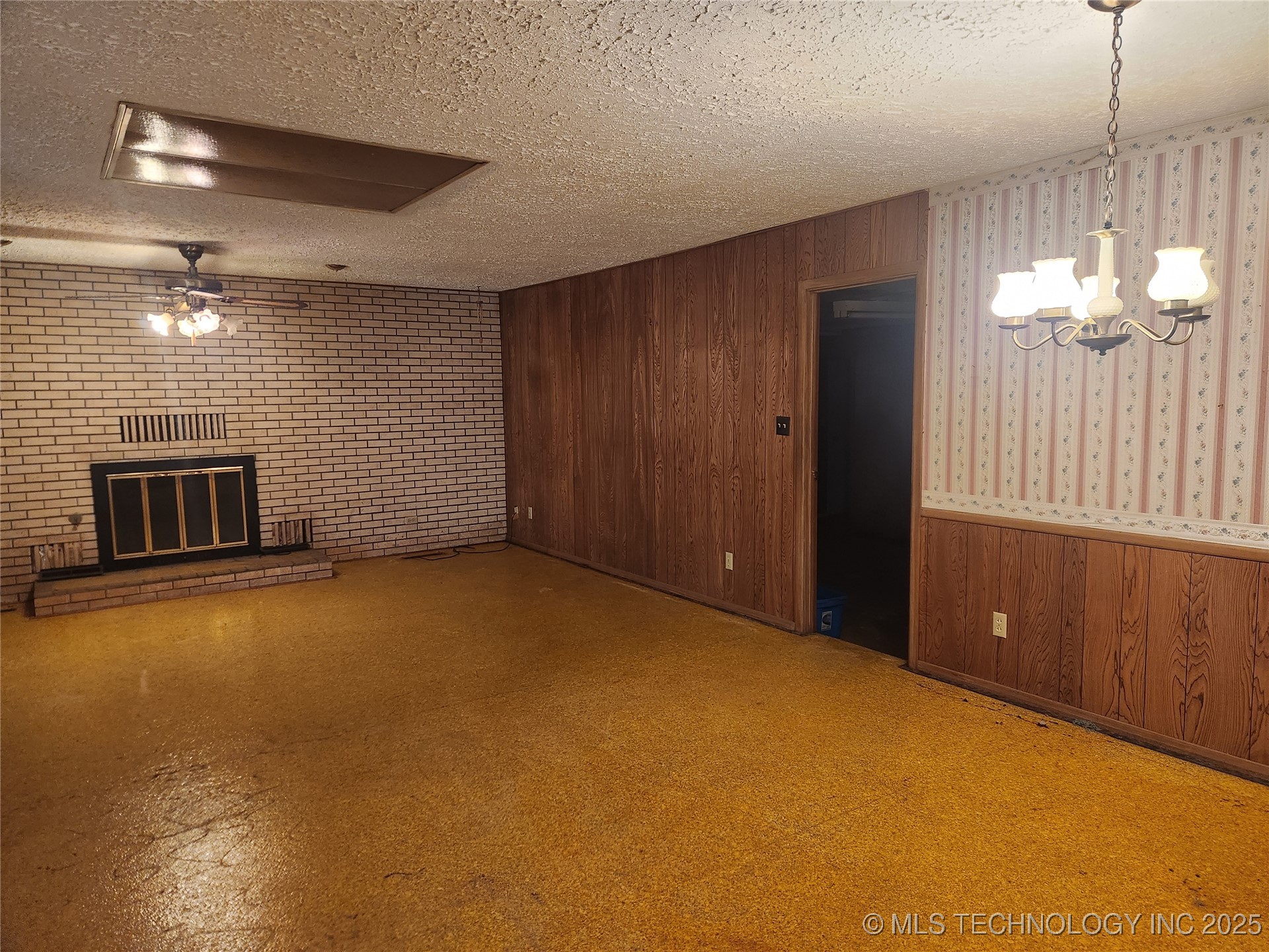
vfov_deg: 58.9
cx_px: 634
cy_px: 476
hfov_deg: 73.9
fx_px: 843
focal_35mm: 23
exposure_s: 1/120
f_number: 1.8
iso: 640
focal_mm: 5.4
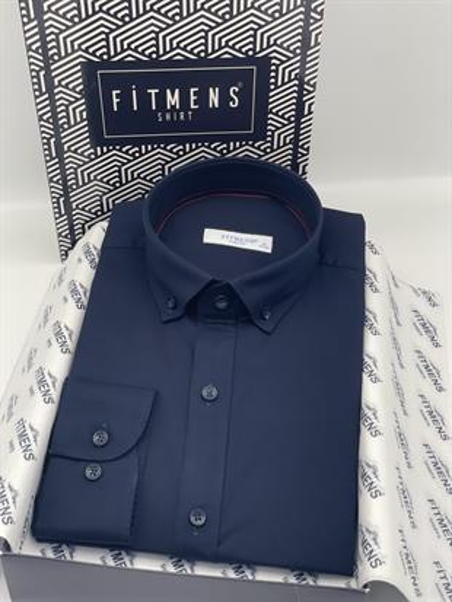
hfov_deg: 28.0
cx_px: 226
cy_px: 301
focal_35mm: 52
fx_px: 905
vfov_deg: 36.8
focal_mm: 6
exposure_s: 1/121
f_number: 2
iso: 25
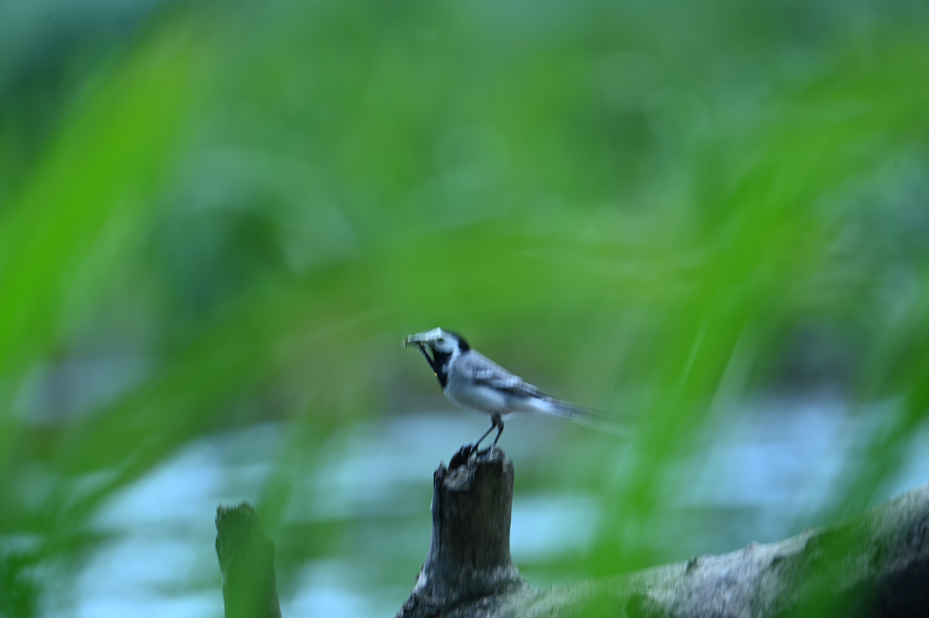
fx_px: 12894
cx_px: 464
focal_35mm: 500
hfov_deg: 4.1
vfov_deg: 2.7
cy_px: 309
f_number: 6.7
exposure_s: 1/100
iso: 180
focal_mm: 500
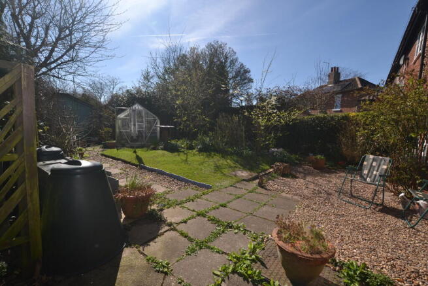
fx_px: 178
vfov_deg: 77.4
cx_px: 214
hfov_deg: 100.4
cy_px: 143
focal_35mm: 15
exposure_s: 1/200
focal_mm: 10
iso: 100
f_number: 9
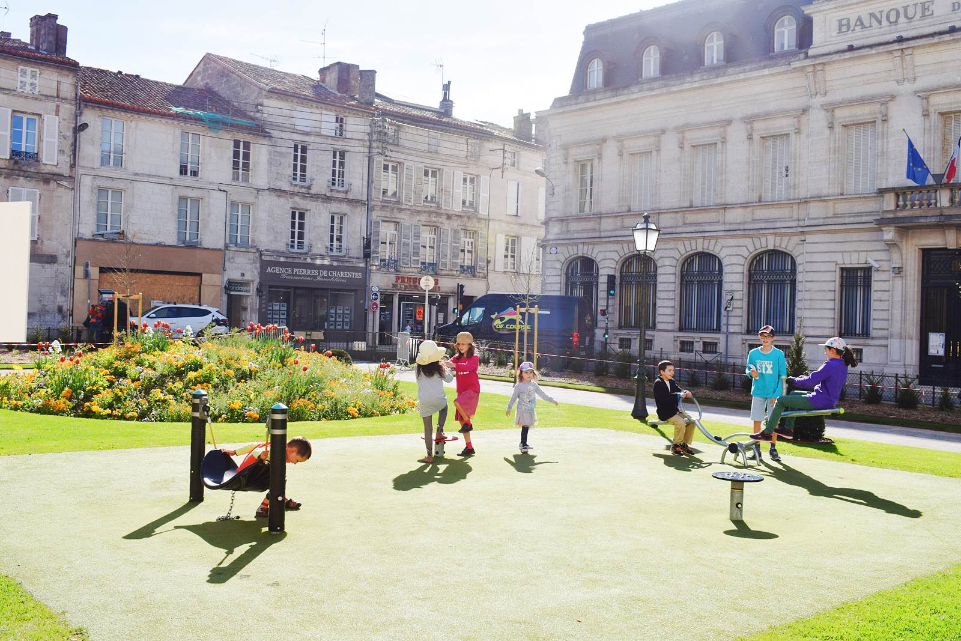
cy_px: 320
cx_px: 480
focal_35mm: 36
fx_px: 961
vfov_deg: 36.9
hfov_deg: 53.1
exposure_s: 1/400
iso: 200
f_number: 10
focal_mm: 24
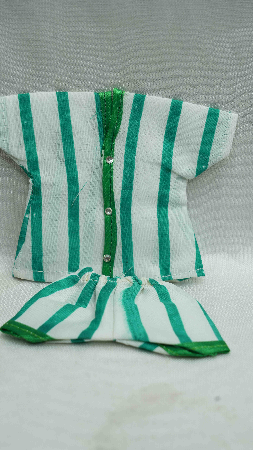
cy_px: 225
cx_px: 118
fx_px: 751
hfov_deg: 19.1
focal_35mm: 63
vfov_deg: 33.3
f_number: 7.1
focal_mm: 60
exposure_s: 1/80
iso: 250
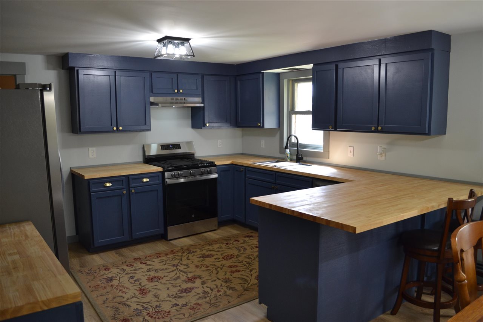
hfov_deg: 67.4
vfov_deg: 47.9
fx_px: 362
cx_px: 242
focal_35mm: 27
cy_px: 161
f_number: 4
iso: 400
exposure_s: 1/60
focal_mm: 18
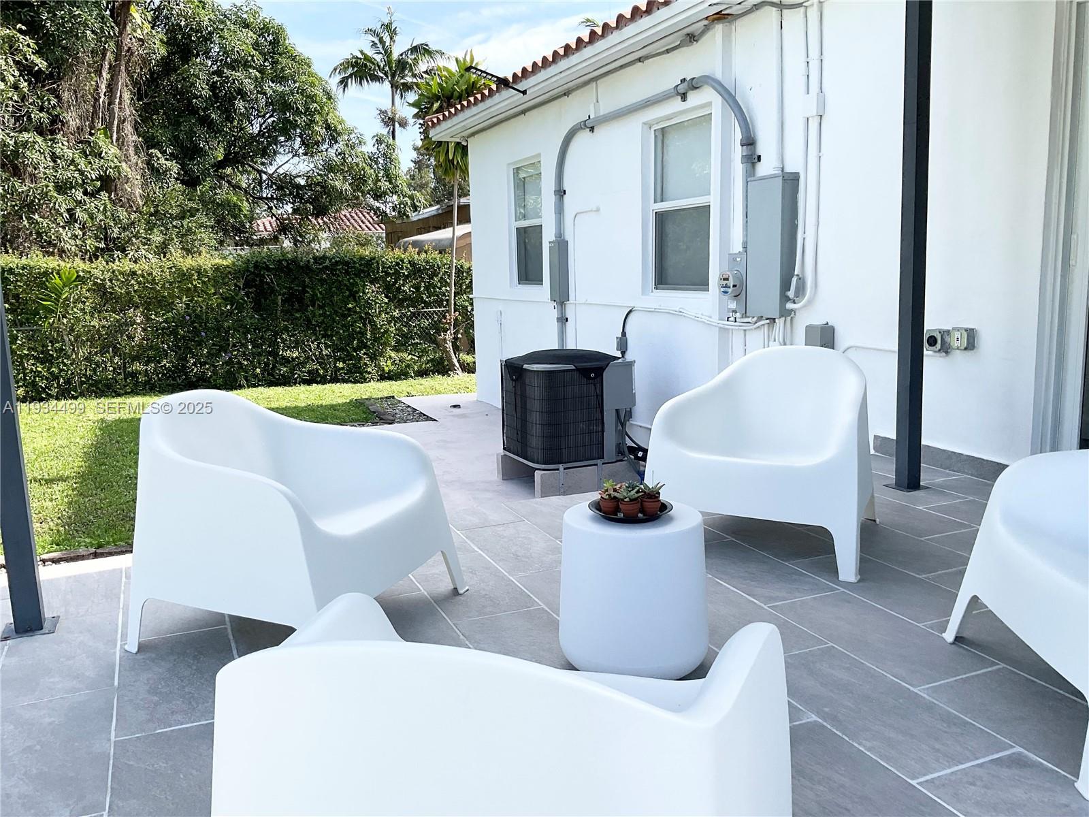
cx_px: 544
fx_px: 912
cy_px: 408
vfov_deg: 48.2
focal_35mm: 29
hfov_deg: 61.7
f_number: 1.8
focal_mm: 3
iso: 16
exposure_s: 1/869
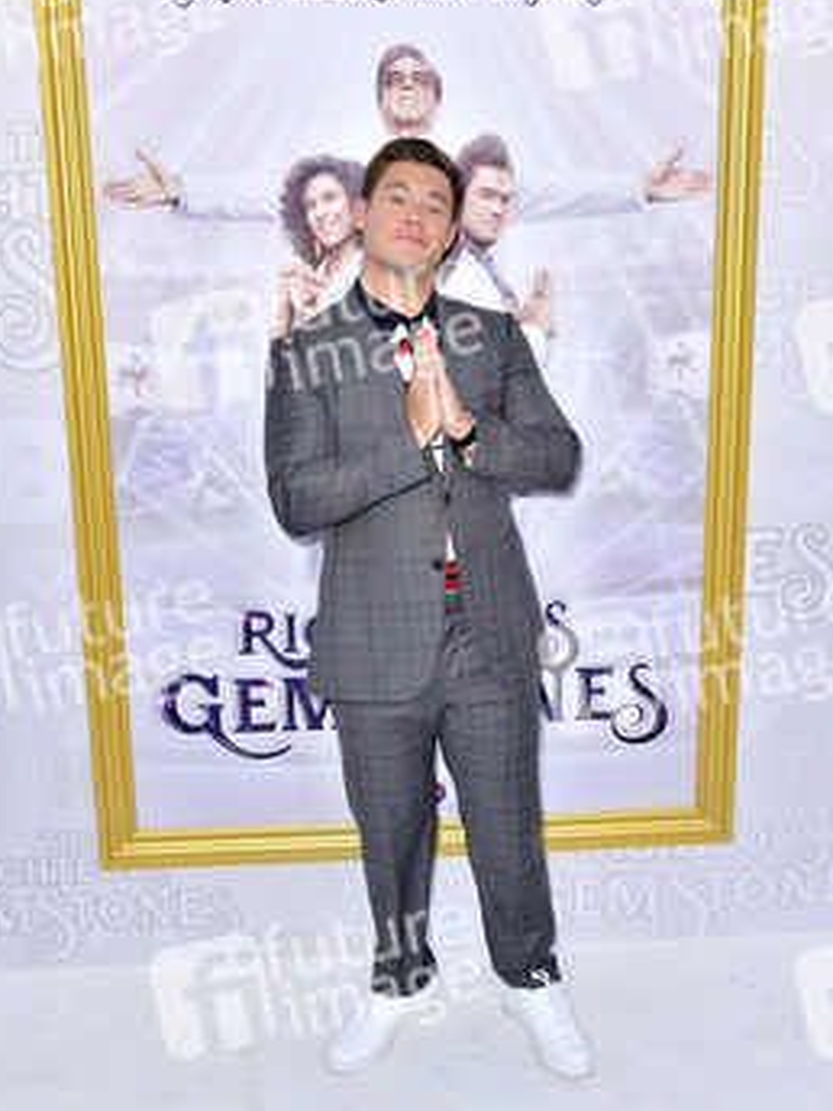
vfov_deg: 48.9
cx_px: 412
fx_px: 1219
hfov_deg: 37.7
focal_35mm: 38
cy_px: 497
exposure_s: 1/250
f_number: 7.1
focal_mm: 34
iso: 320
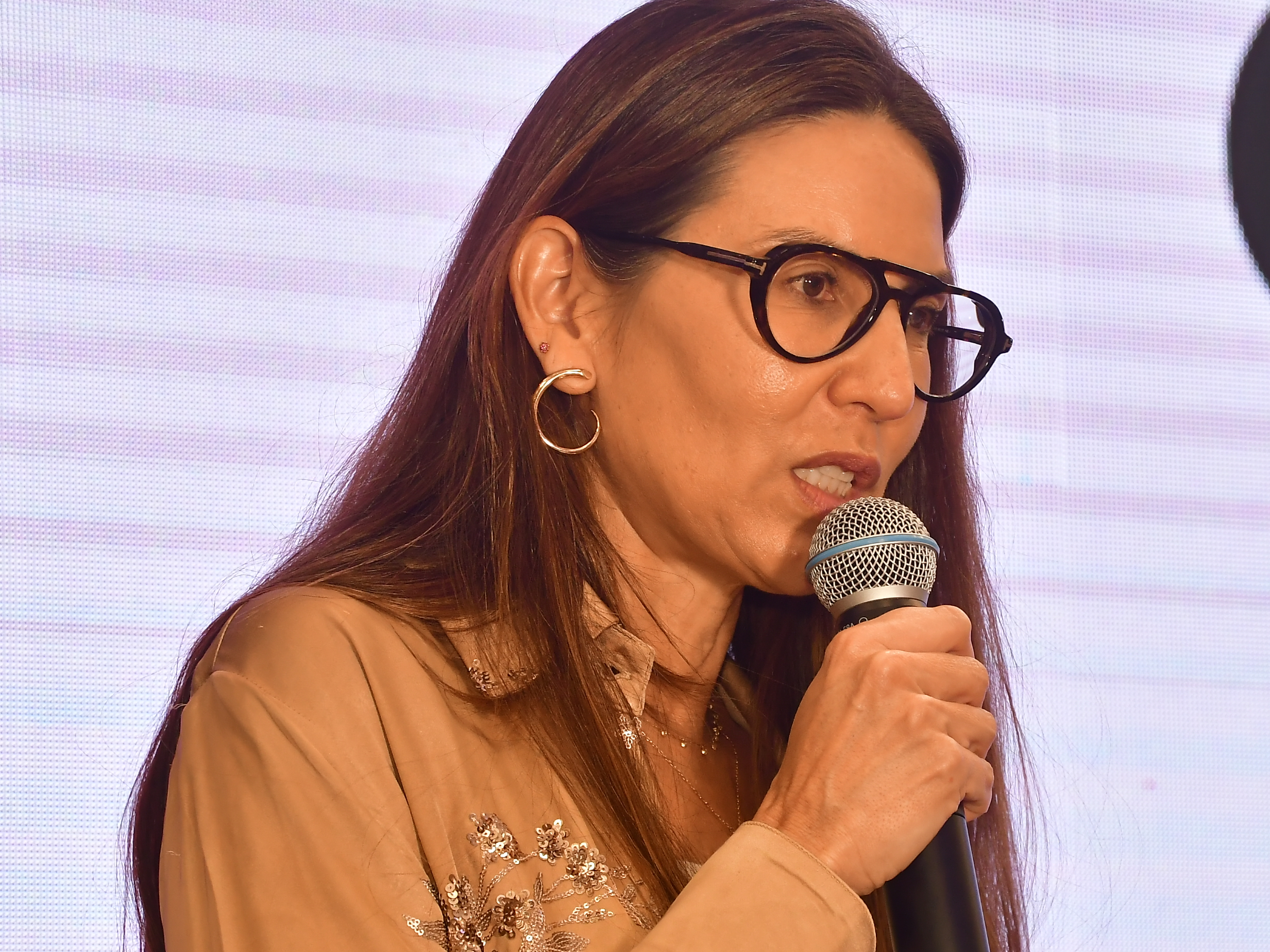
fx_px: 6274
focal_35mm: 171
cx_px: 805
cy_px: 606
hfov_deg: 11.6
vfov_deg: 8.7
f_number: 5
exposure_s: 1/100
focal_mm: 70
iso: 1000
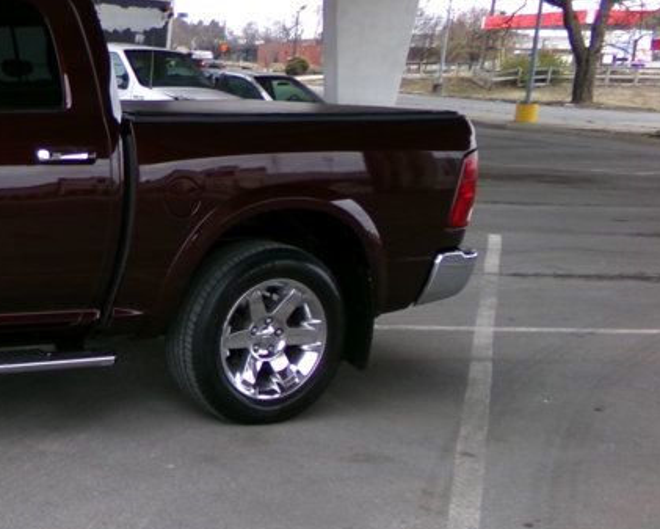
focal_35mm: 57
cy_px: 276
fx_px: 1114
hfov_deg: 28.6
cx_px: -136
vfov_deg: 26.7
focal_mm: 4.3
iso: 100
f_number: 3.7
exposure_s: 1/75
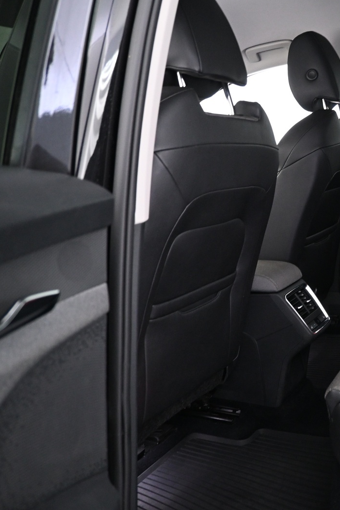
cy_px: 250
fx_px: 524
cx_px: 383
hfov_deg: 31.5
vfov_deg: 51.9
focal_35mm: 37
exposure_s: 1/13
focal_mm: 16
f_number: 3.5
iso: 1600
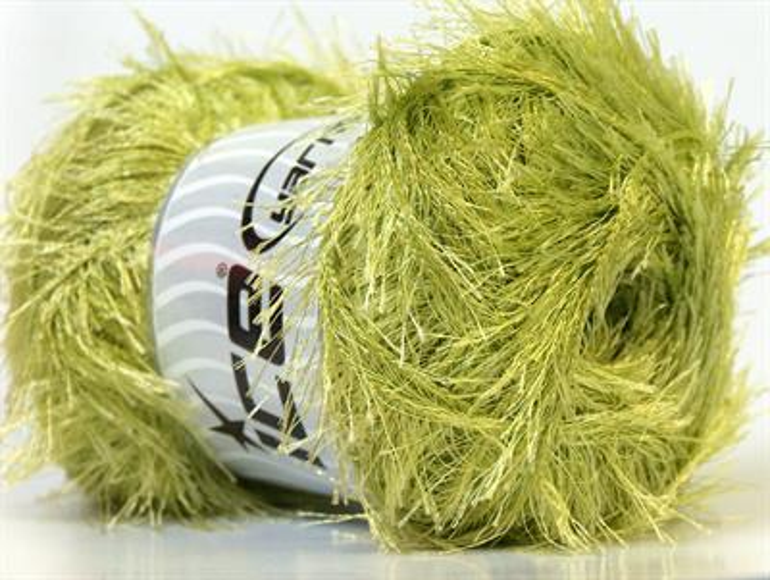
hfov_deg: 23.3
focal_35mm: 84
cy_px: 290
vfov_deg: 17.6
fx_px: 1871
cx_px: 385
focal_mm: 17.25
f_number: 2.9
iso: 200
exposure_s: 1/33.5
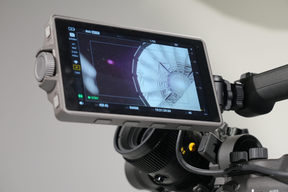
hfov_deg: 24.7
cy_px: 96
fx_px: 656
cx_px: 144
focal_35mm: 82
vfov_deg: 16.7
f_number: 9
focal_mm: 82
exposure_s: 1/40
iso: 800
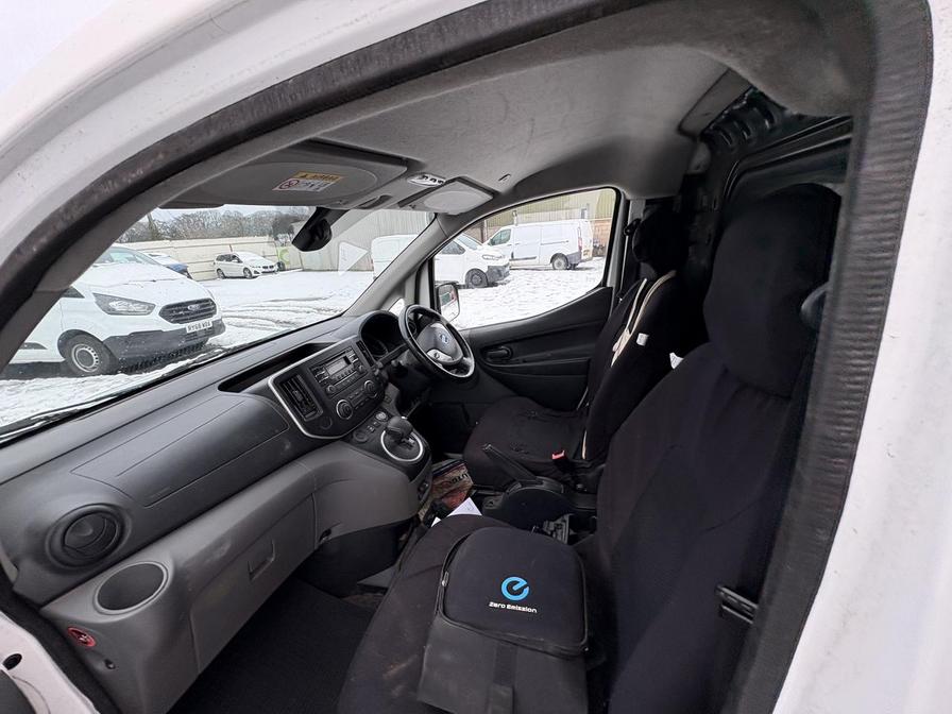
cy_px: 357
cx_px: 476
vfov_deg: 85.7
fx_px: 385
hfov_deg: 102.1
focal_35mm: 14
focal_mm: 2.22
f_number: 2.2
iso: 80
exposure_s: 1/110
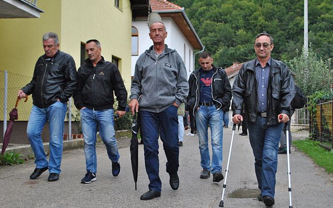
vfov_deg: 28.0
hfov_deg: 43.5
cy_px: 106
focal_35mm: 46
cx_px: 166
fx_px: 417
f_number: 5.6
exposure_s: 1/320
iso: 1000
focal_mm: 30
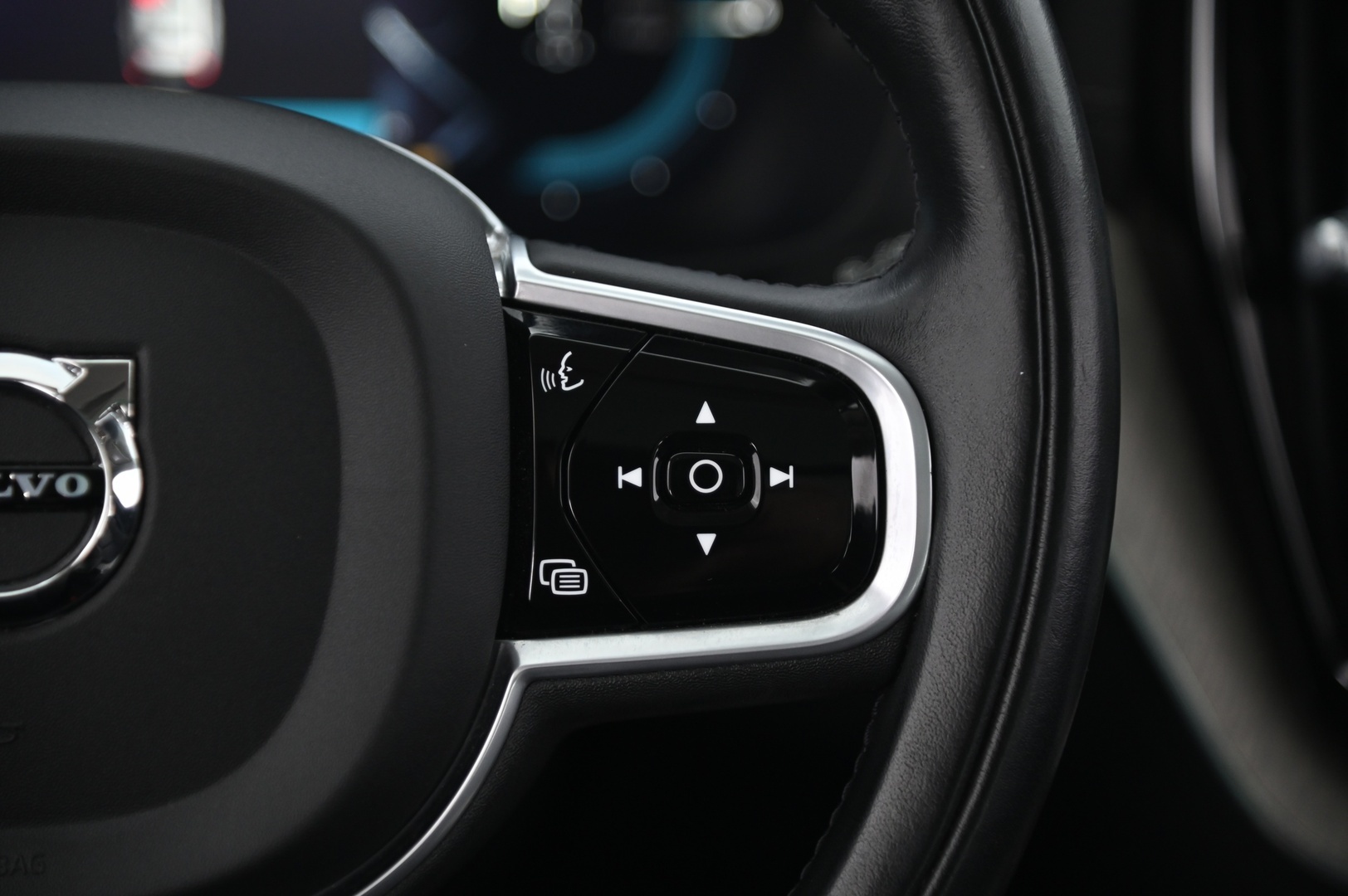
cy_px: 448
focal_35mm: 120
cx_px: 674
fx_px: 4490
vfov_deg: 11.4
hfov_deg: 17.1
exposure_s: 1/15
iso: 2000
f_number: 4
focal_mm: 120
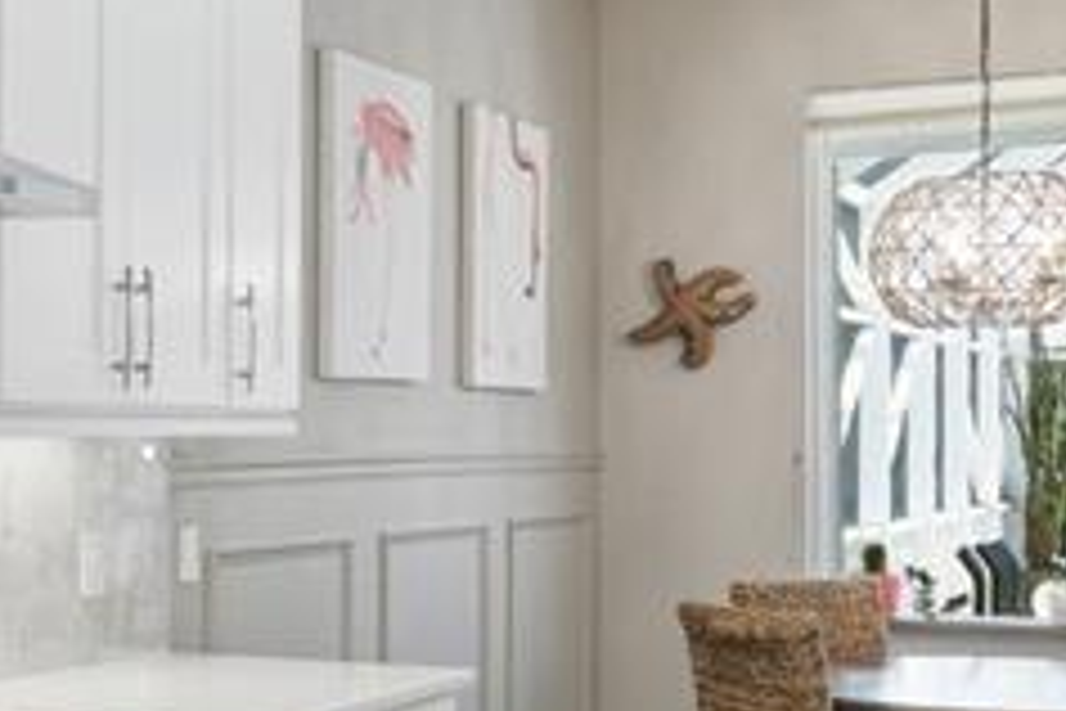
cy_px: 432
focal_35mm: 69
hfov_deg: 27.5
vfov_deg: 19.7
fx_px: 2043
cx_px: -4
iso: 400
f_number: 9
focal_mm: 16
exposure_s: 1/125
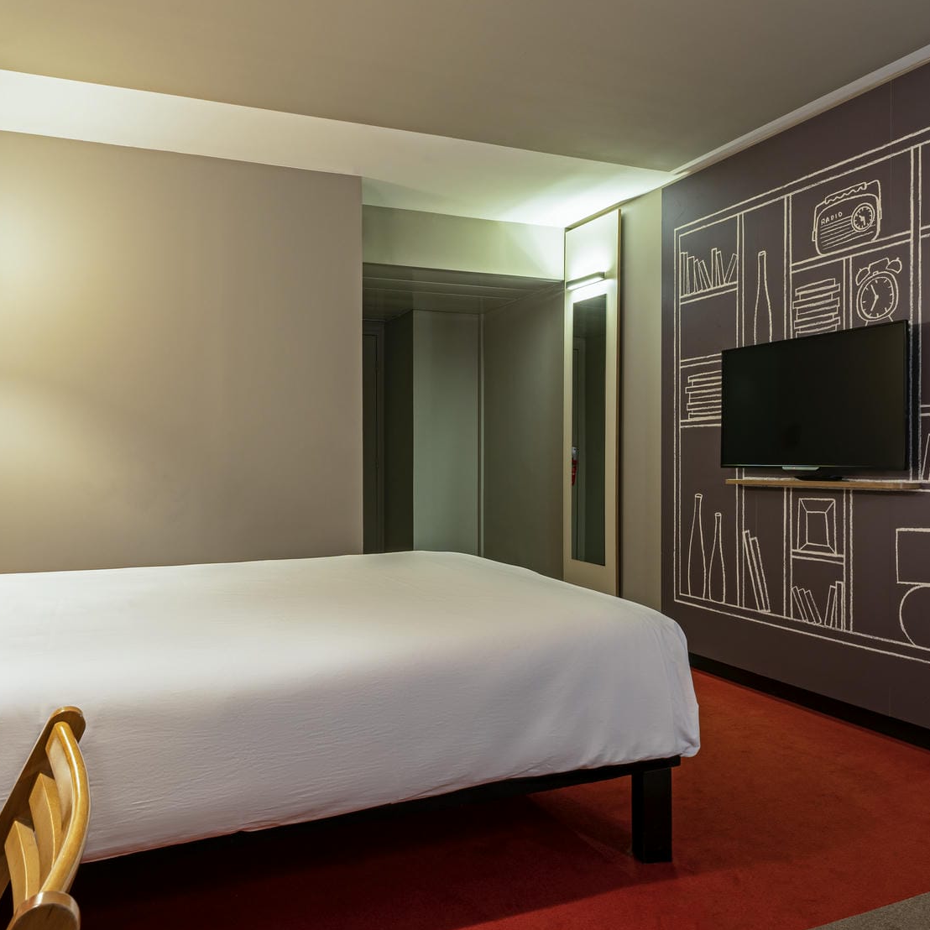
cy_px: 500
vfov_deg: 58.7
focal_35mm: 27
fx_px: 826
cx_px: 469
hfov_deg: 58.8
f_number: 14
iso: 100
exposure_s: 3.2
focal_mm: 16.1
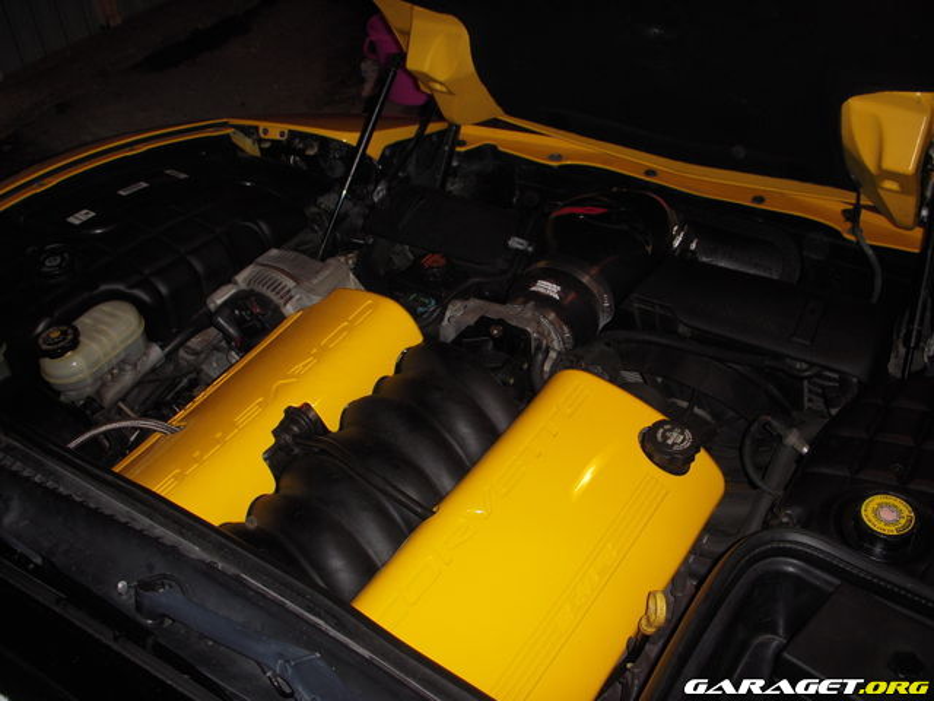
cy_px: 350
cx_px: 467
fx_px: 1025
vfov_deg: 37.7
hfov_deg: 49.0
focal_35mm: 38
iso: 100
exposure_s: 1/30
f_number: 3.3
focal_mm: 6.3
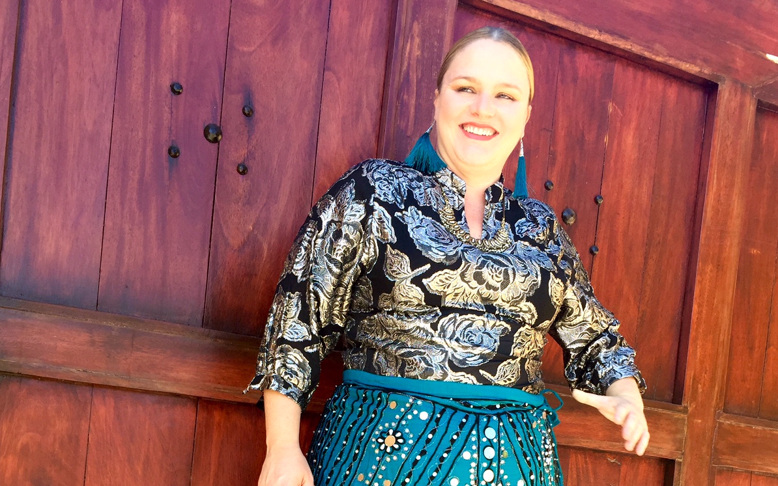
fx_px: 891
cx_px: 386
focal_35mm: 42
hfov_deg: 47.2
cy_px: 512
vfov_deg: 28.3
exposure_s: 1/186
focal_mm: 4.15
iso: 32
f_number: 2.2
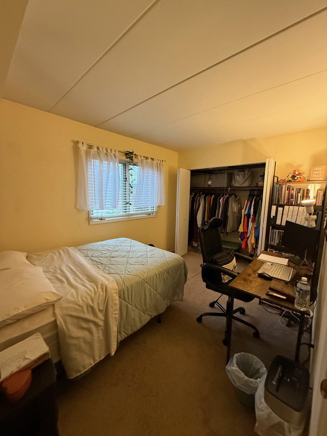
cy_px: 218
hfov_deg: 85.7
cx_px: 164
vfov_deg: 102.1
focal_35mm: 14
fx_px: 176
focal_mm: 2.22
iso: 400
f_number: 2.2
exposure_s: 1/60
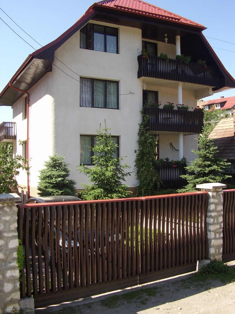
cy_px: 157
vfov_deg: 60.0
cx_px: 118
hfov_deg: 46.8
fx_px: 272
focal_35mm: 30
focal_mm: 5.8
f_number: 4.1
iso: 71
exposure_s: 1/272
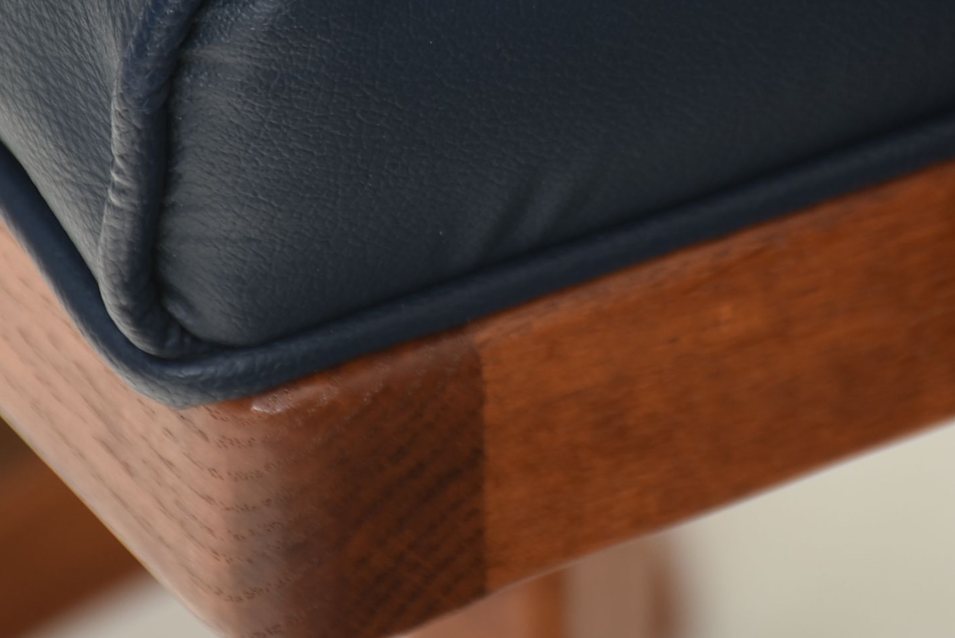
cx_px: 689
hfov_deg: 4.7
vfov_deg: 3.1
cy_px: 21
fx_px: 11627
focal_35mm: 438
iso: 200
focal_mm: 140
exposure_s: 1/160
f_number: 7.1
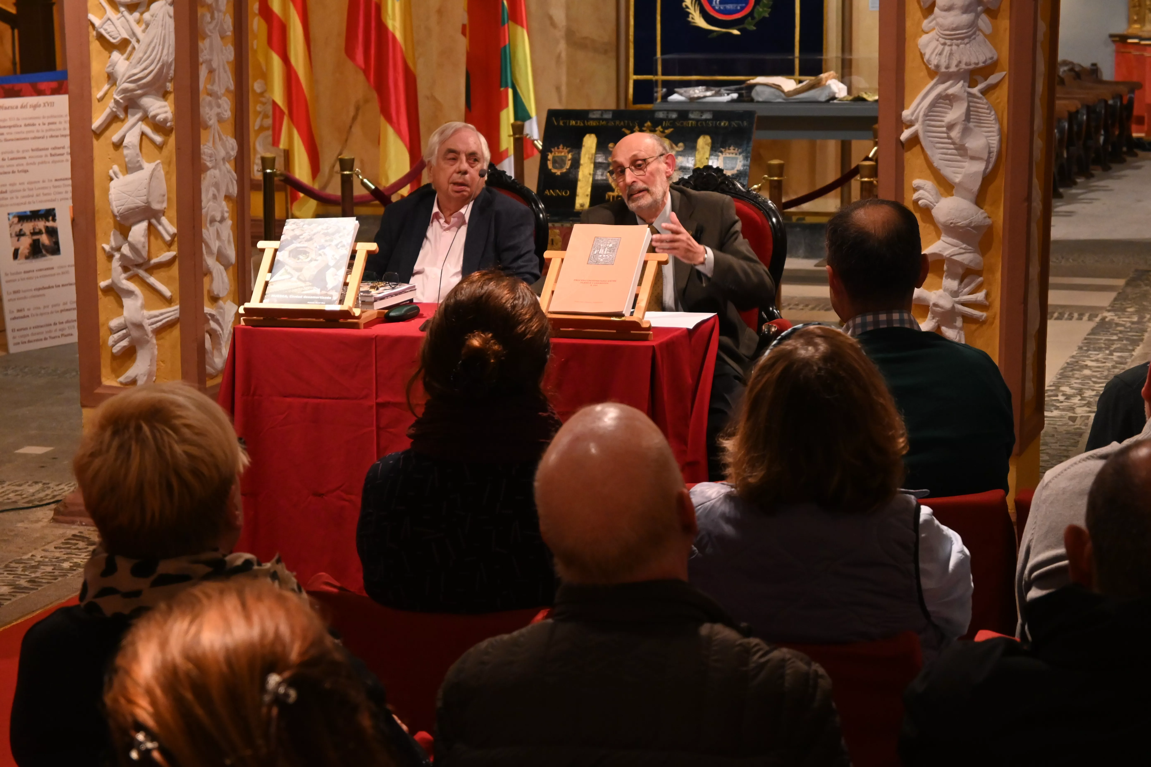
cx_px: 576
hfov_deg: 27.0
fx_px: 2398
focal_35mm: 75
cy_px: 384
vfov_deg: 18.2
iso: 1600
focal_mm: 50
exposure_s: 1/60
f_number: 6.3
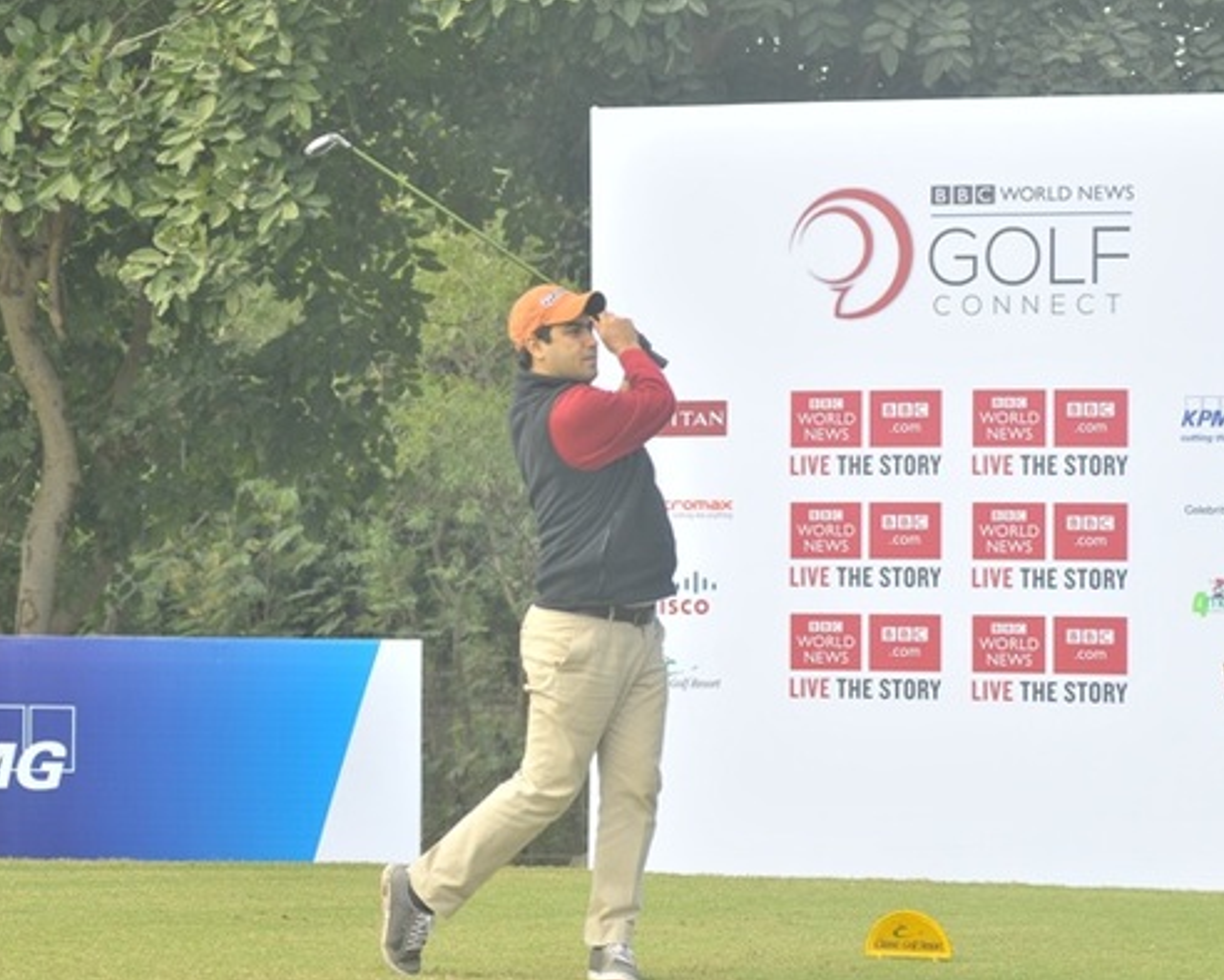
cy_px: 490
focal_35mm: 137
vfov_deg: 11.3
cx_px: 565
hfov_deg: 14.1
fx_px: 4965
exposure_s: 1/1000
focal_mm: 80
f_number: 4.5
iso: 320
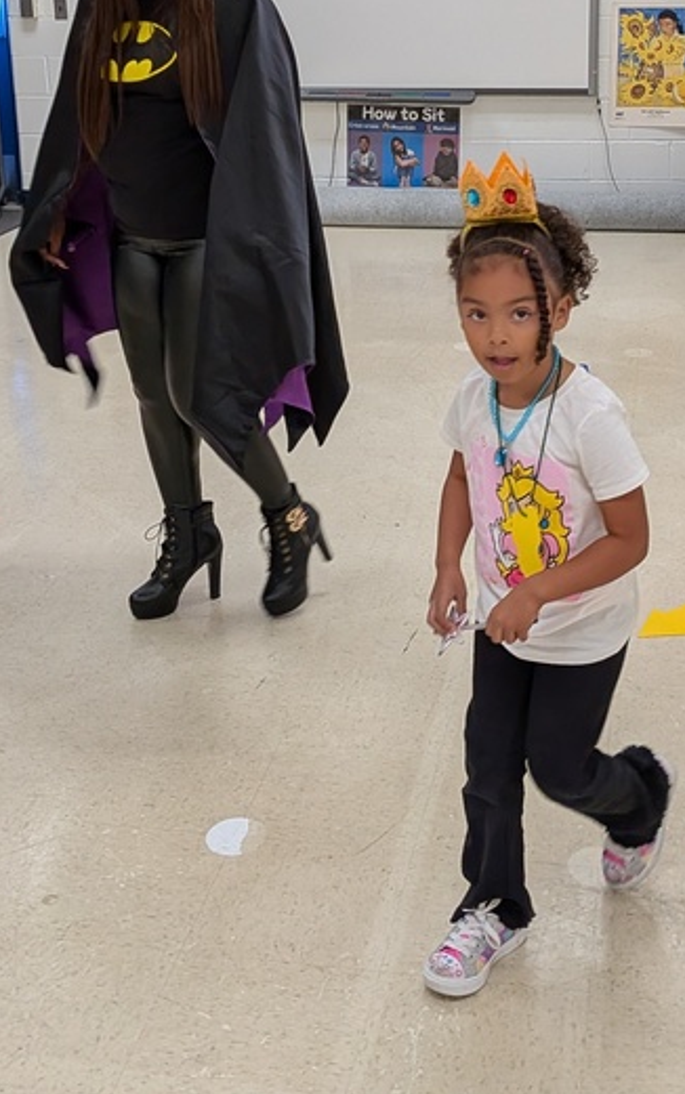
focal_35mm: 50
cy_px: 290
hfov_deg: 25.8
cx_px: 416
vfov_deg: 39.3
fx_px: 1492
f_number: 1.7
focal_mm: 4.53
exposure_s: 1/100
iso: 132
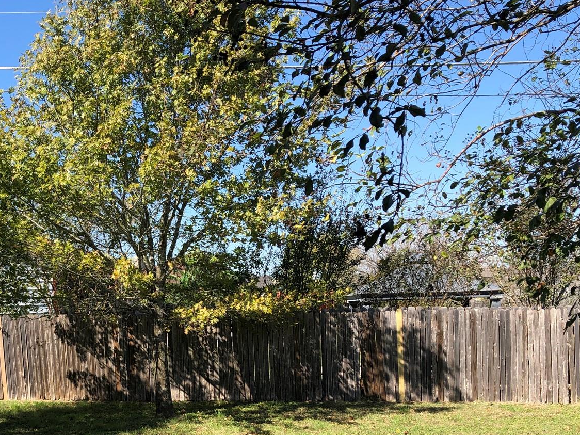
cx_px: 204
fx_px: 855
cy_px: 392
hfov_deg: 37.2
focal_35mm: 51
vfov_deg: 27.5
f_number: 1.8
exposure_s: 1/1143
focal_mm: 3.99
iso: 20
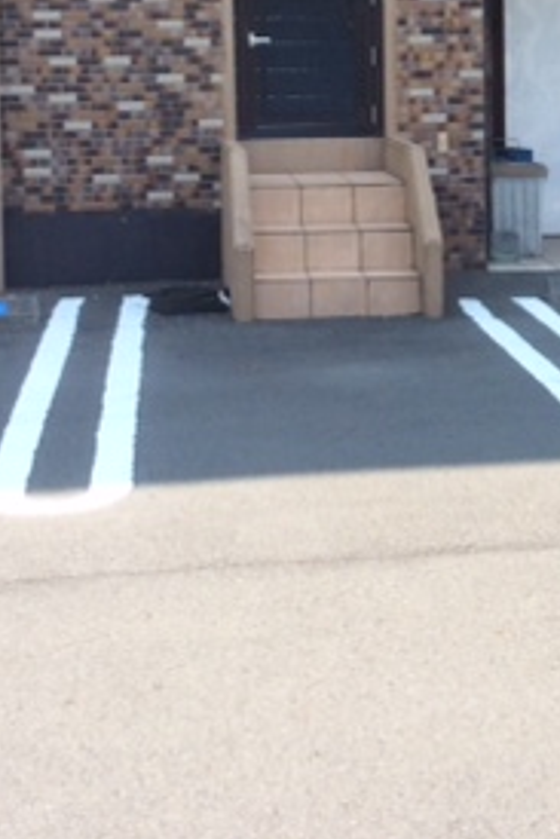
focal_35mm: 80
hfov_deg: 16.8
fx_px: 1864
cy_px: 135
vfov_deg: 24.8
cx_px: 526
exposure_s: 1/650
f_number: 2.4
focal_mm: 3.3
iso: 32
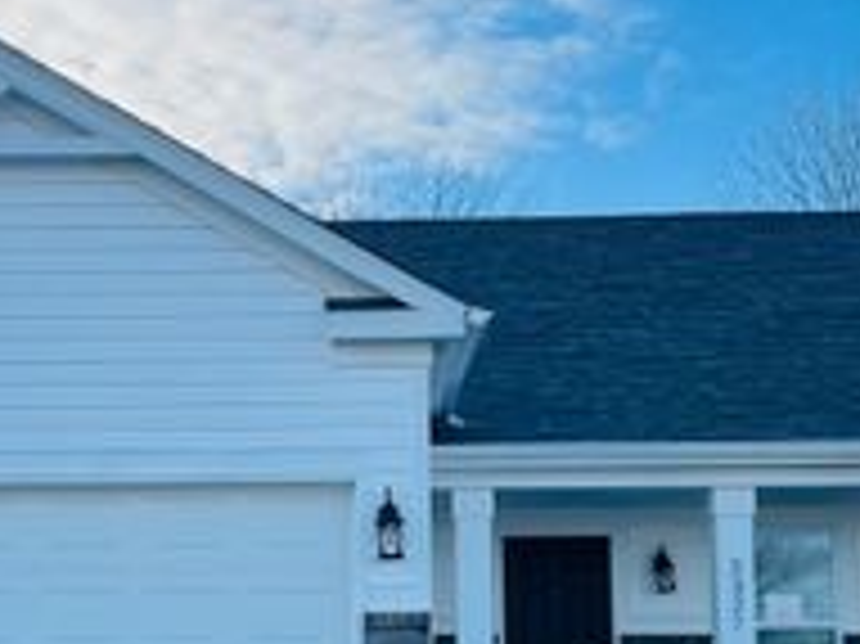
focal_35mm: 68
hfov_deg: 28.4
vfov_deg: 21.3
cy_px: 538
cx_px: 293
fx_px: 1688
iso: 50
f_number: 1.5
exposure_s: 1/2915
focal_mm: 5.7
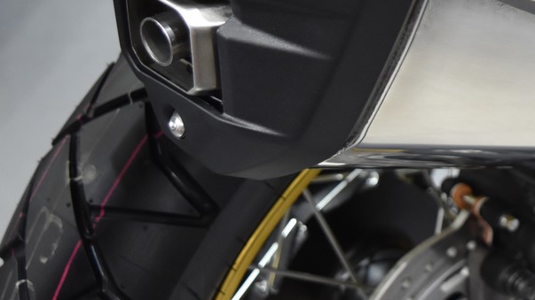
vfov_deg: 12.0
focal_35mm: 100
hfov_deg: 20.7
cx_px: 519
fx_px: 1418
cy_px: 10
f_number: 4.2
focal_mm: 30
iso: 1250
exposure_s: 1/60
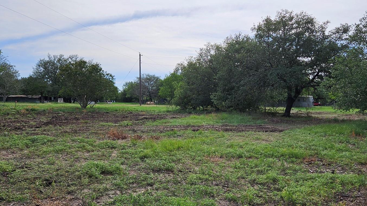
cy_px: 152
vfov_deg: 30.7
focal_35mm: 38
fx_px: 370
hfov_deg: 52.5
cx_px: 213
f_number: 1.8
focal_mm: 5.4
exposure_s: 1/3282
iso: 25
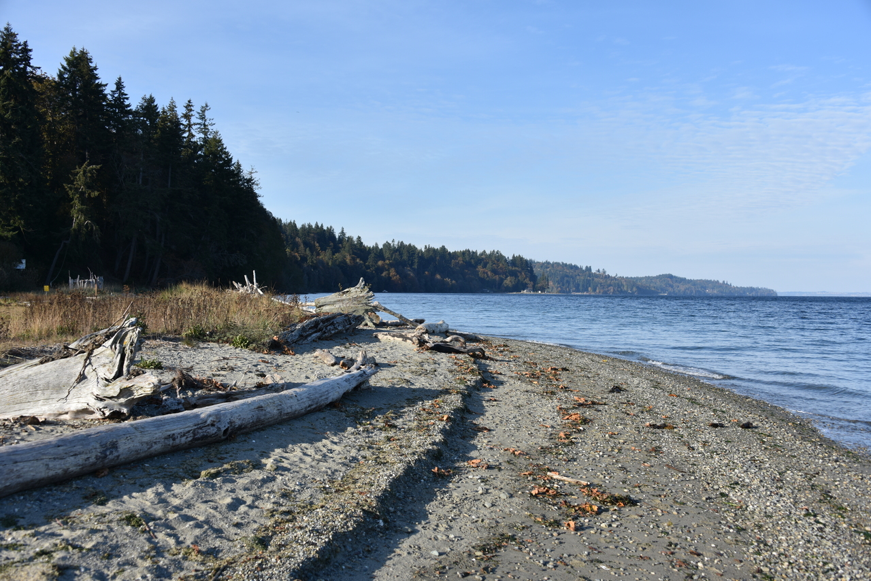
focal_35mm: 36
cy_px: 290
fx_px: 871
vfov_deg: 36.9
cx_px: 436
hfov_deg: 53.1
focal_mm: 36
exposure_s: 1/250
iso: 100
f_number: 8
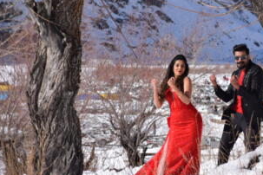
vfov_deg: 4.0
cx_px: 211
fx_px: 2528
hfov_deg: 6.0
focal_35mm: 346
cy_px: 95
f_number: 8
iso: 400
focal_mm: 140
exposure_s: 1/2000
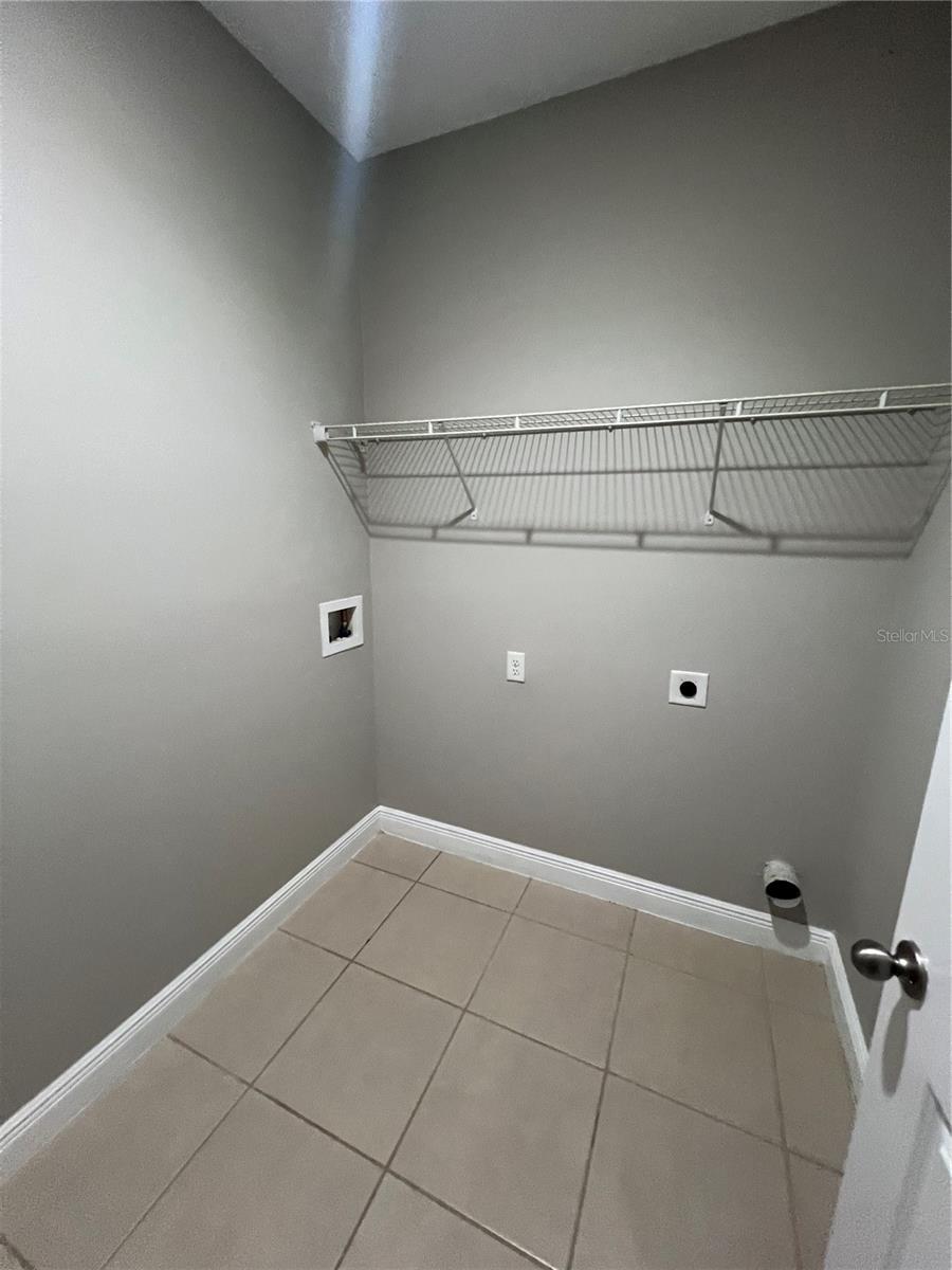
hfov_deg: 89.9
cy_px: 635
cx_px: 476
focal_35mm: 13
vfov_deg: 106.2
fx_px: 477
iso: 500
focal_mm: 1.57
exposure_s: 1/60
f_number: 1.8
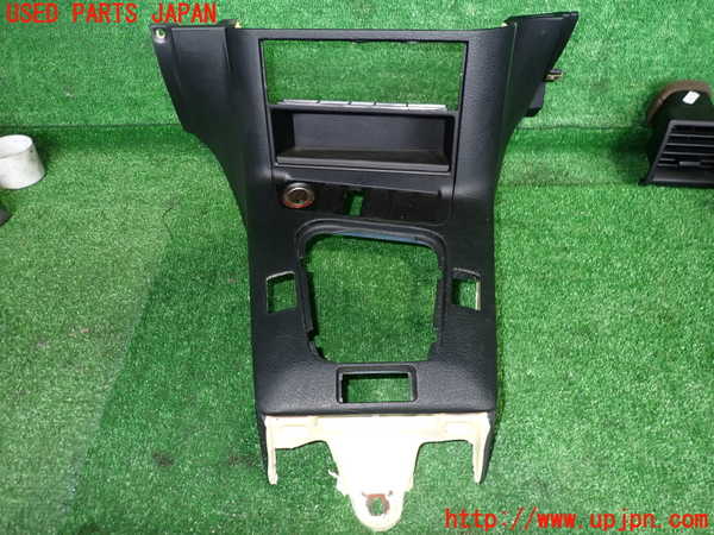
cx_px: 357
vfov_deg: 54.9
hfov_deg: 69.4
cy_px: 268
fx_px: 516
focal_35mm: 25
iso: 200
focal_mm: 4.5
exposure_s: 1/30
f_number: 2
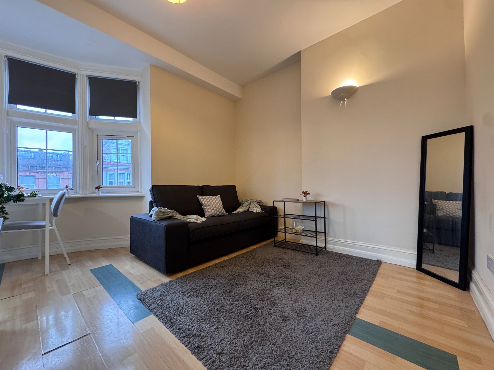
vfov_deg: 85.7
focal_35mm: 14
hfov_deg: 102.1
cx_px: 247
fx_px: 200
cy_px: 185
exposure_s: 1/50
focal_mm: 2.22
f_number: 2.2
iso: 250
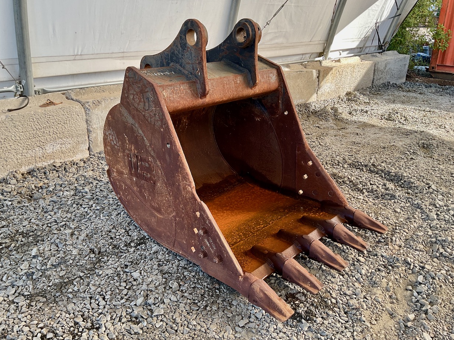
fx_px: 393
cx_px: 230
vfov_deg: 46.8
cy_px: 174
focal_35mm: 30
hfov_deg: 60.0
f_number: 1.8
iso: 16
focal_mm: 3
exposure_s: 1/191
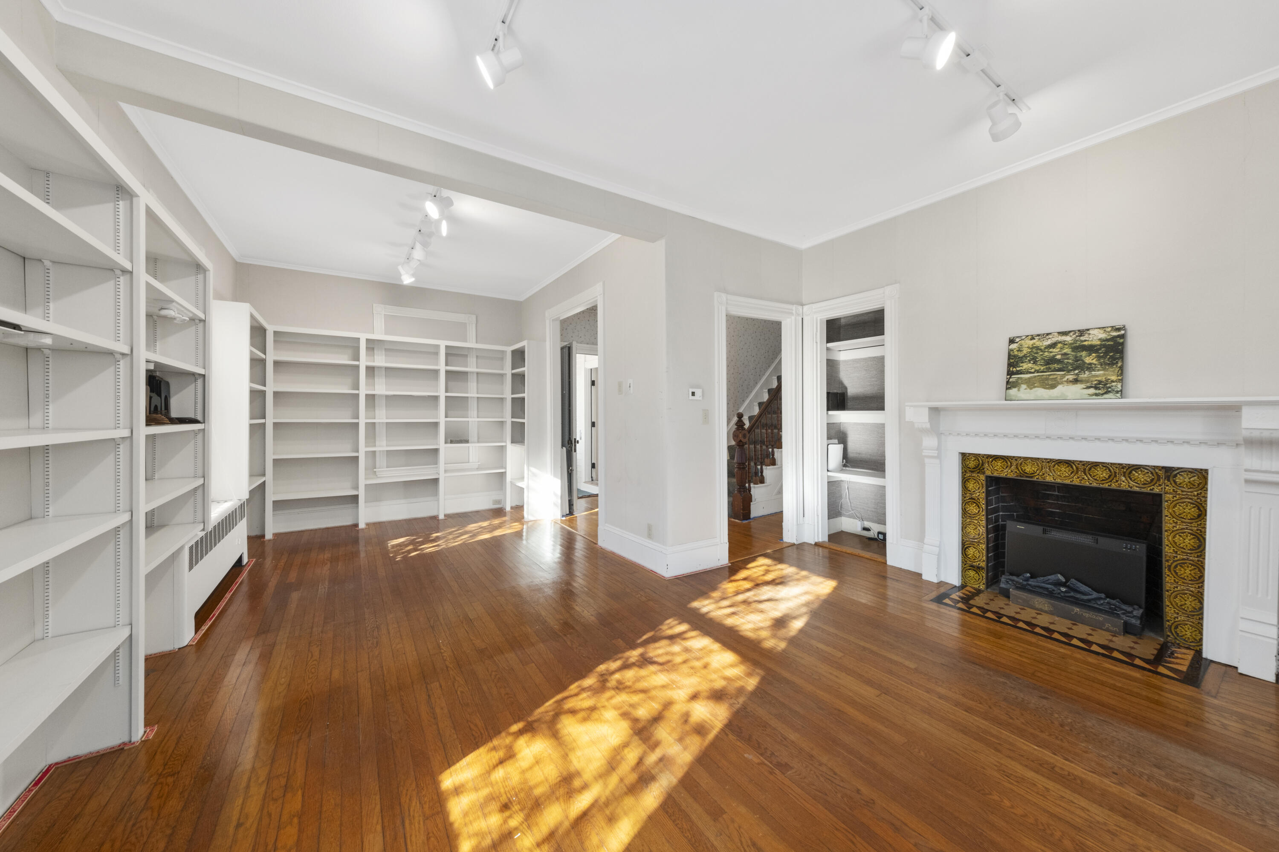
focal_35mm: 12
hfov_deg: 112.6
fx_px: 426
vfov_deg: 90.0
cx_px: 640
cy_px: 426
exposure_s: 1/10
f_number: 8
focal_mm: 8
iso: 400
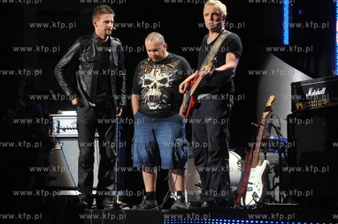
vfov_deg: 7.7
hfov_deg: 11.6
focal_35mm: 178
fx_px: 1670
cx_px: 168
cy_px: 108
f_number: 5
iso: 2000
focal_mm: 170
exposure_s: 1/125
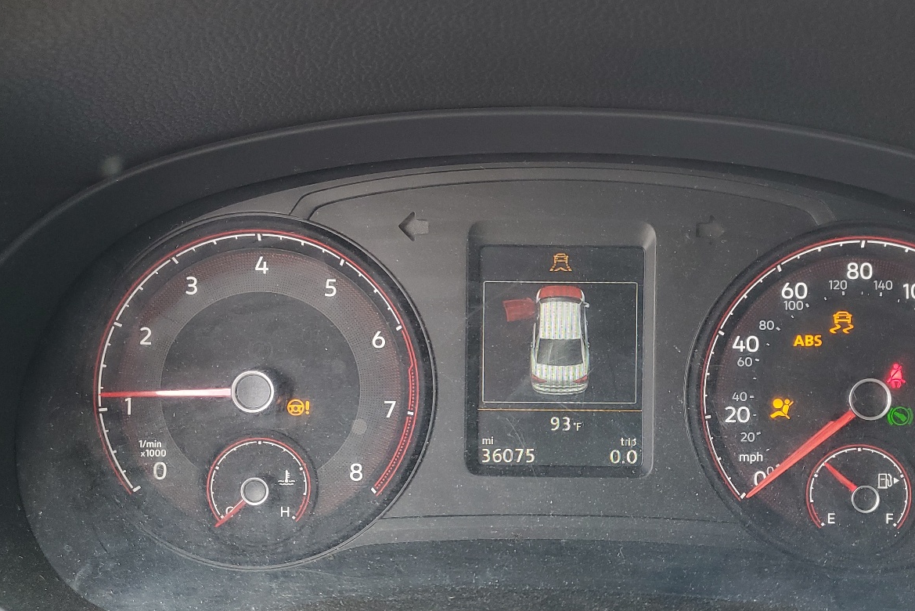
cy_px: 360
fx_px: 941
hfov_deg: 51.6
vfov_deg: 35.9
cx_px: 542
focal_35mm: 37
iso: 95
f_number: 1.5
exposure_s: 1/120
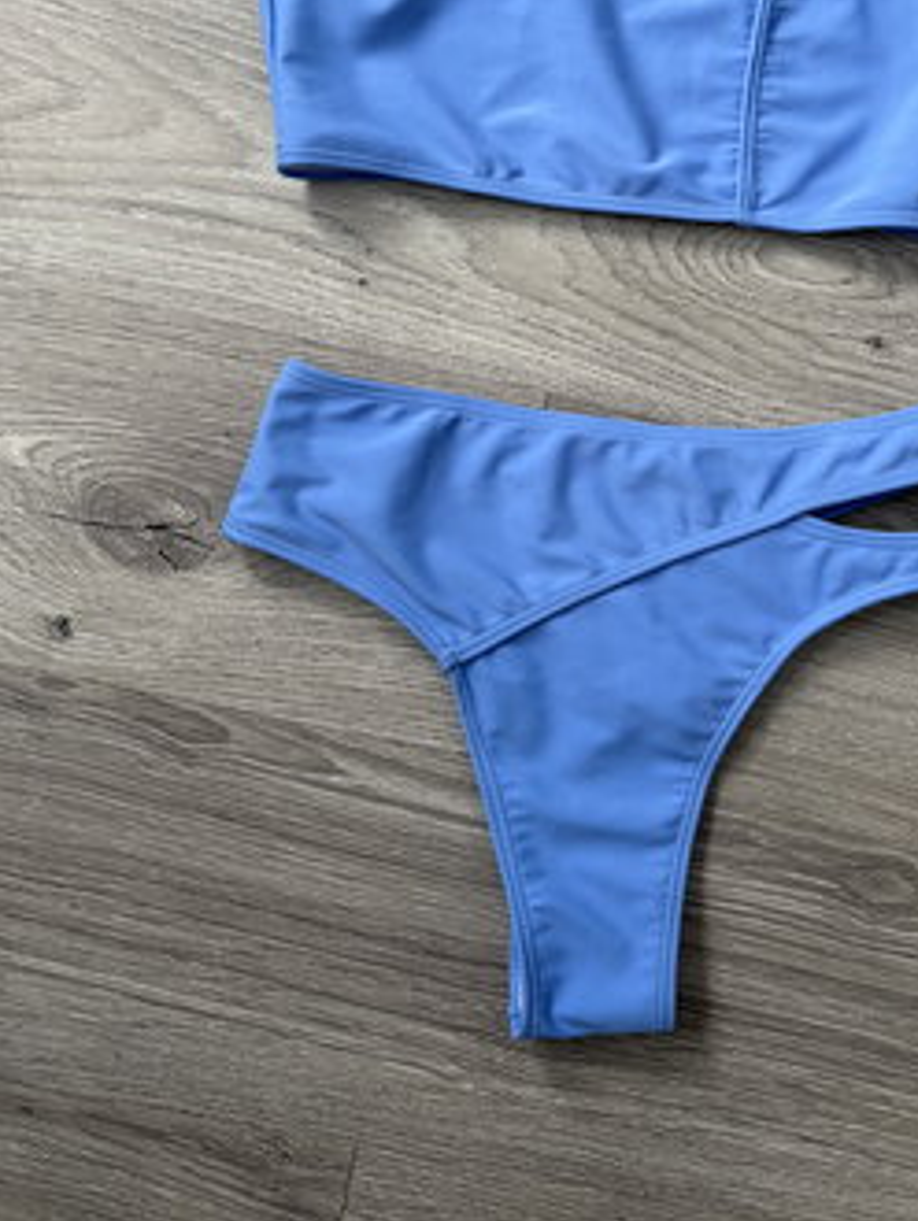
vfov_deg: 43.5
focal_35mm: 42
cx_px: 674
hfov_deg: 33.8
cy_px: 320
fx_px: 1483
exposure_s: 1/50
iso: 125
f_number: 1.6
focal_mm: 5.96
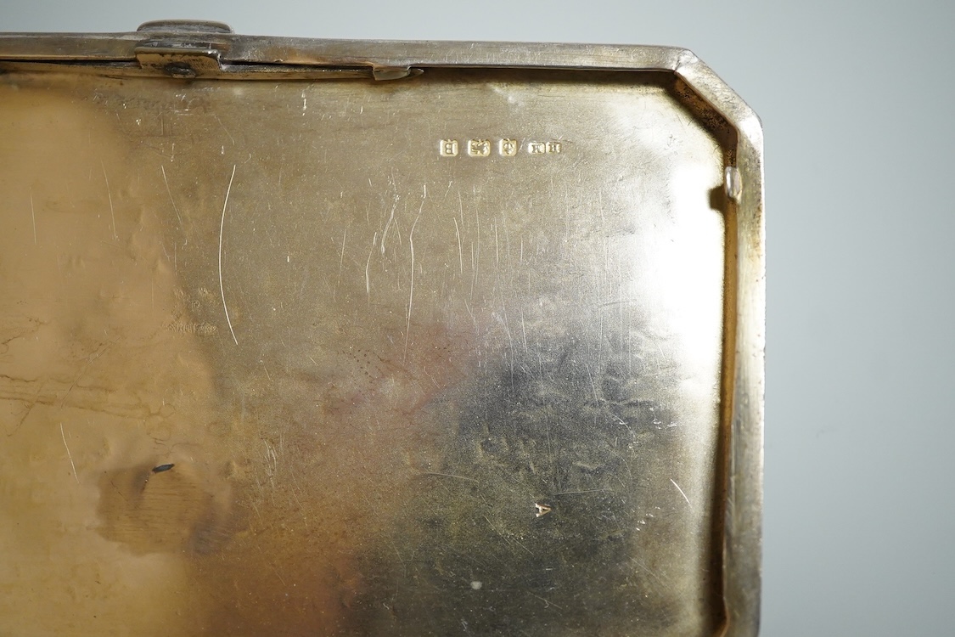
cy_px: 318
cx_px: 478
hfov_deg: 43.6
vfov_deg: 29.9
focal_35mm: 45
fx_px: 1194
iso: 2500
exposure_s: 1/400
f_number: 5
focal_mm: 30
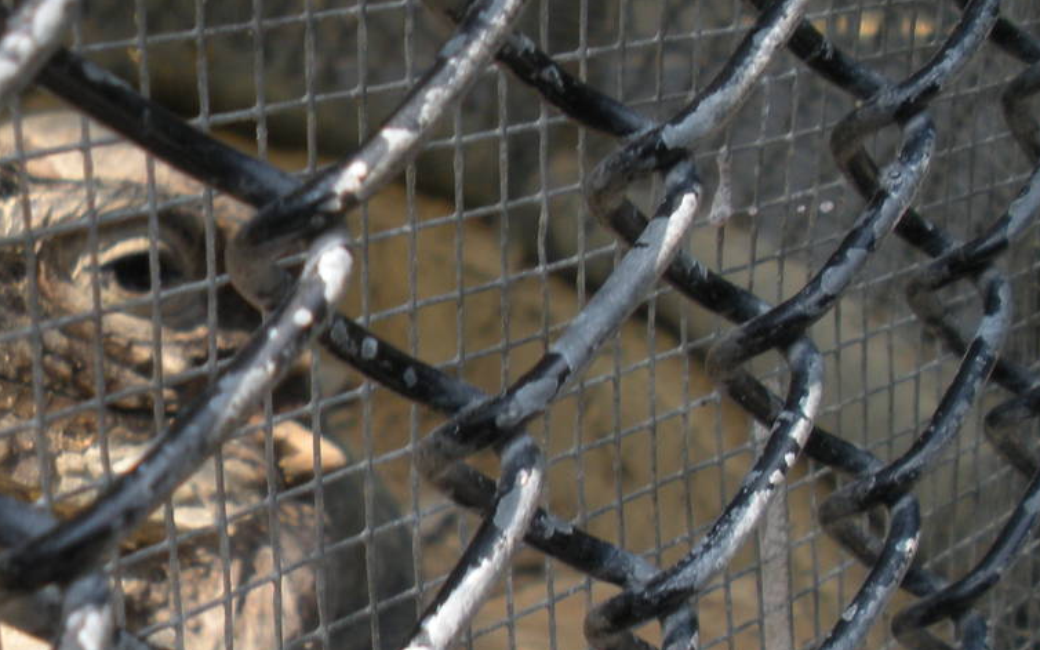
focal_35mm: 81
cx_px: 59
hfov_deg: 24.6
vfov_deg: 16.1
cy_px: 449
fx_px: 2295
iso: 64
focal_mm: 6.3
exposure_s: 1/140
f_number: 3.5
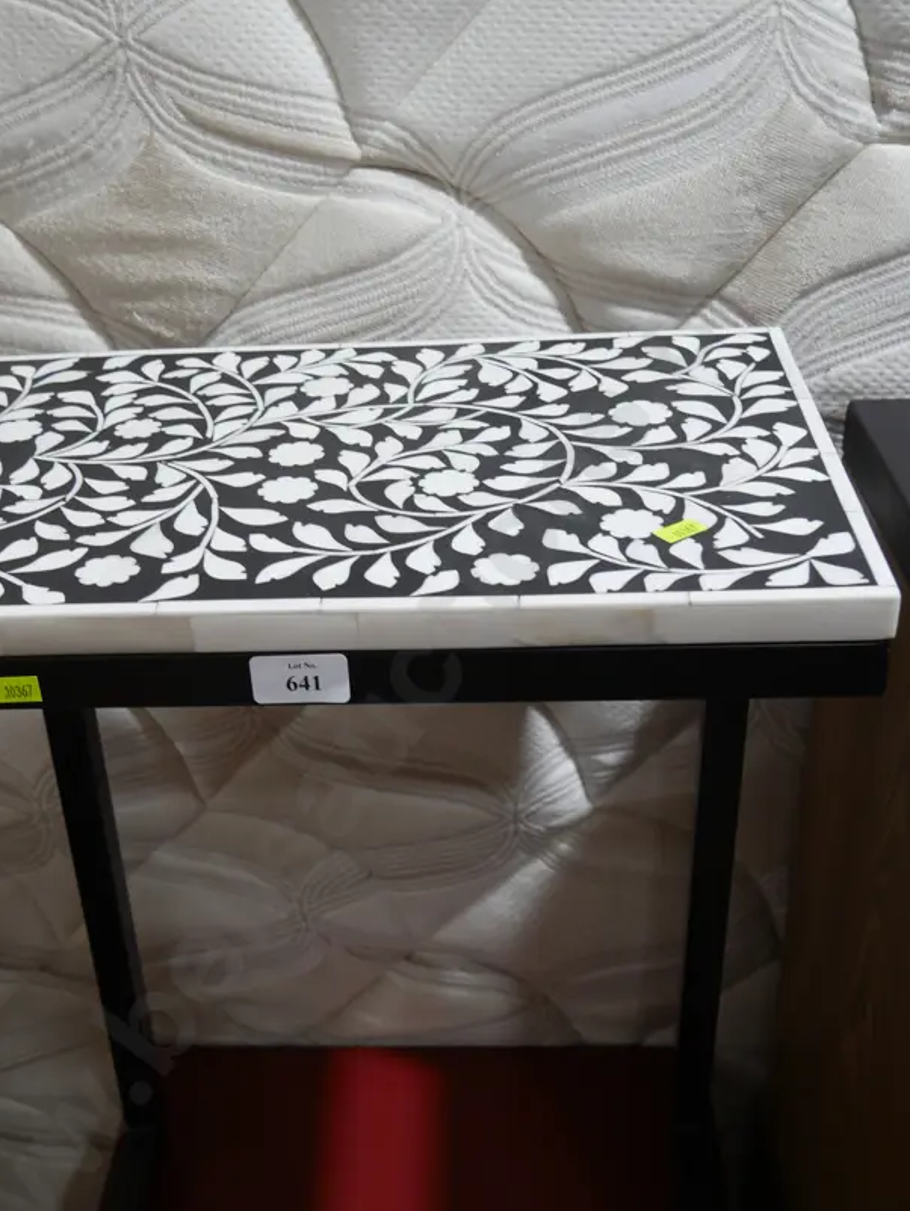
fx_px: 1610
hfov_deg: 31.5
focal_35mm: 46
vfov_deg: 41.0
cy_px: 724
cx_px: 386
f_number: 4
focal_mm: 18
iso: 250
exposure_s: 1/60
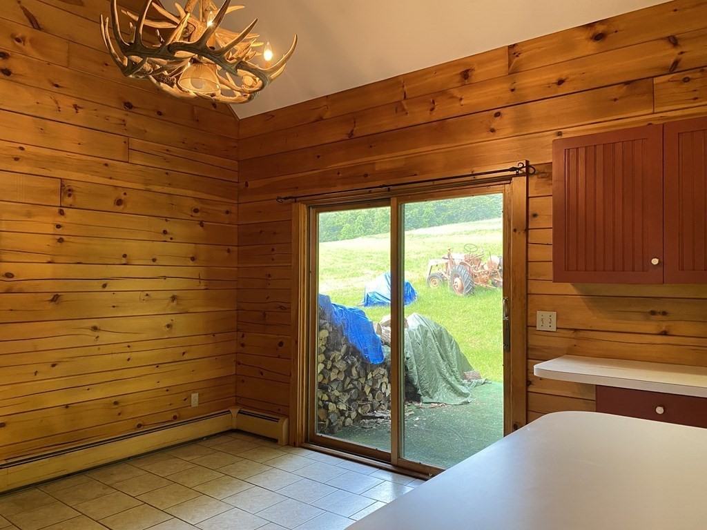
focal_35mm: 26
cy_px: 265
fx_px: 531
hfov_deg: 67.3
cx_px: 354
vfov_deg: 53.1
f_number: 1.8
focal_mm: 4.25
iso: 100
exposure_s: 1/60
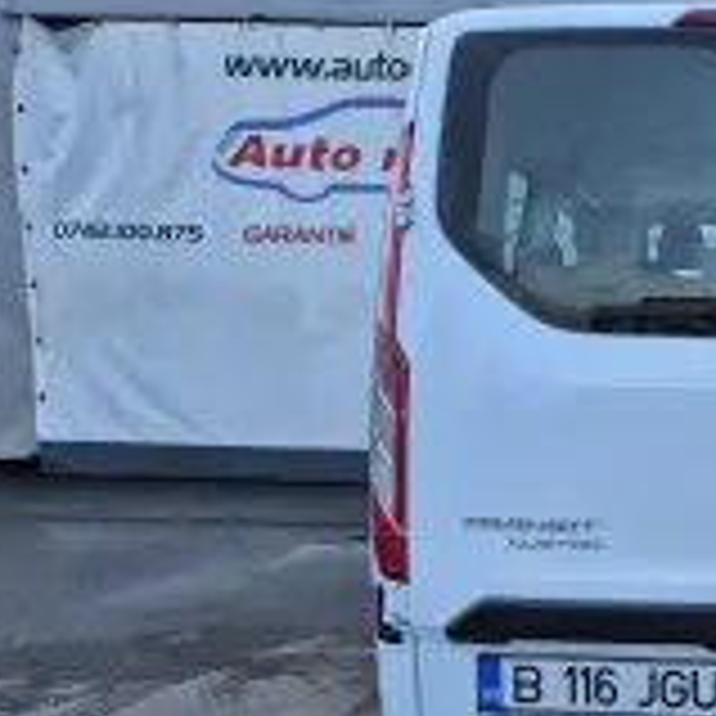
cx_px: 775
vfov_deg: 36.4
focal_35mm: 46
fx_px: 1076
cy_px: 477
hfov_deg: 32.6
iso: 160
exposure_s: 1/100
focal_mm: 5.4
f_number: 1.8
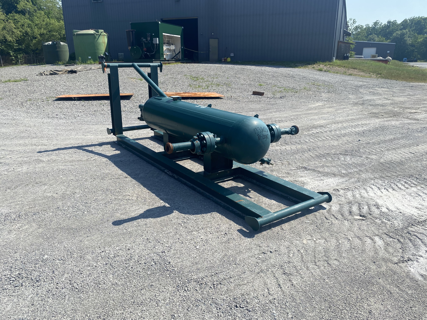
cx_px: 214
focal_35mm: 26
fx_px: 321
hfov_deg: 67.3
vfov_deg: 53.1
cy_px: 160
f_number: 1.8
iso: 32
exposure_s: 1/2513
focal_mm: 4.25
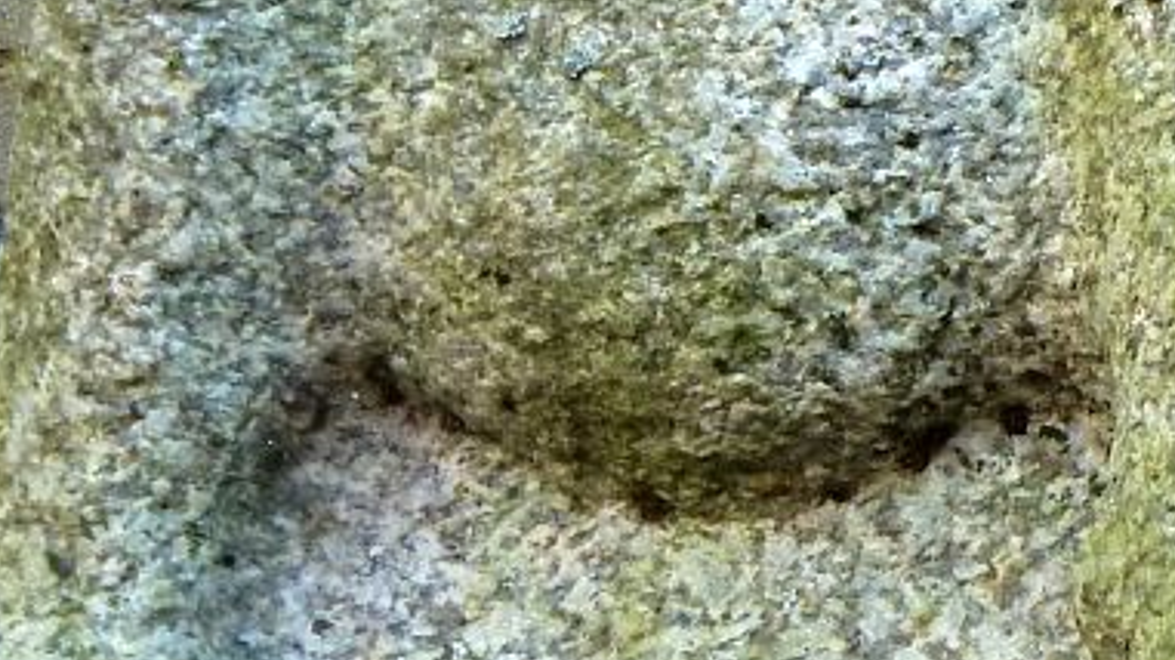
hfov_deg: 3.5
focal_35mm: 615
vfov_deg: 2.0
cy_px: 413
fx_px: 19154
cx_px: 1292
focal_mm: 34.4
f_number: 4.6
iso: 250
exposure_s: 1/80
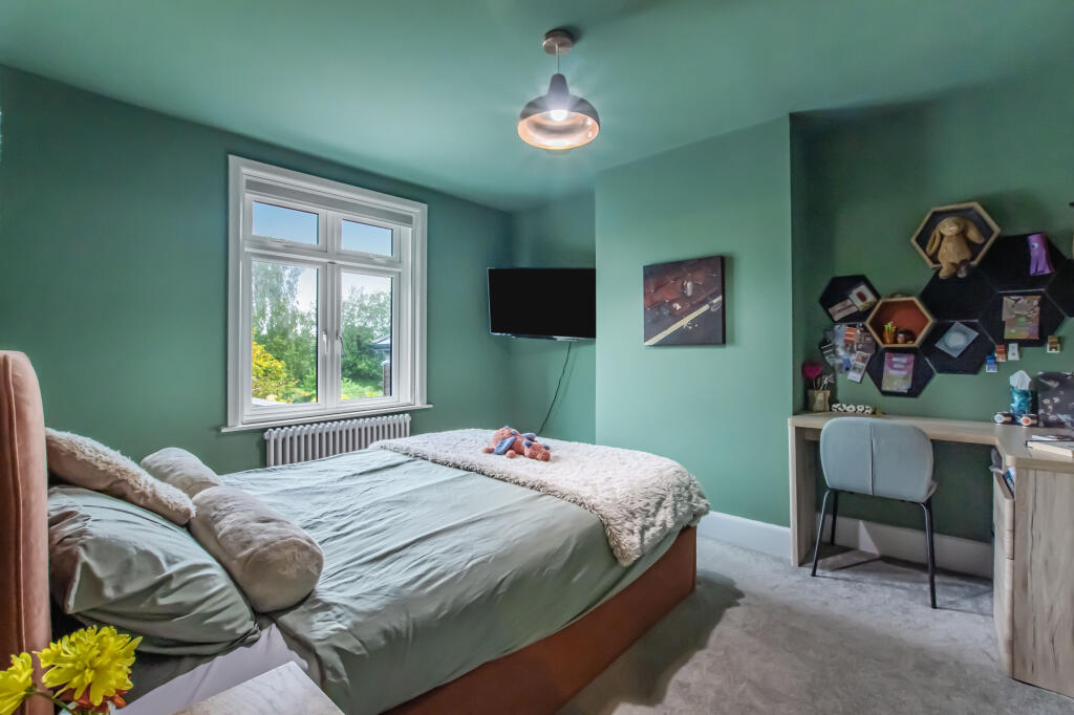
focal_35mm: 15
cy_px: 358
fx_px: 447
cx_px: 537
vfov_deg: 77.3
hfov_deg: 100.4
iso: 320
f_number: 9
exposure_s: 1/10
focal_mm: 10
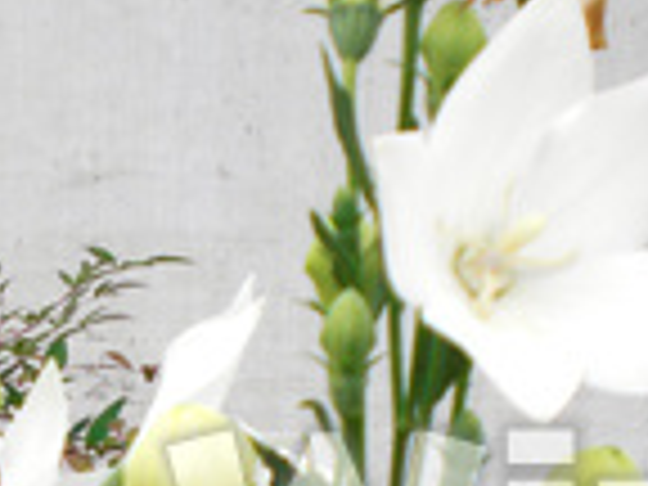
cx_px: 76
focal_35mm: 116
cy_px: 590
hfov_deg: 16.8
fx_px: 2171
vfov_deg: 12.5
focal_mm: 6.3
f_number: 3.1
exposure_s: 1/400
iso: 64
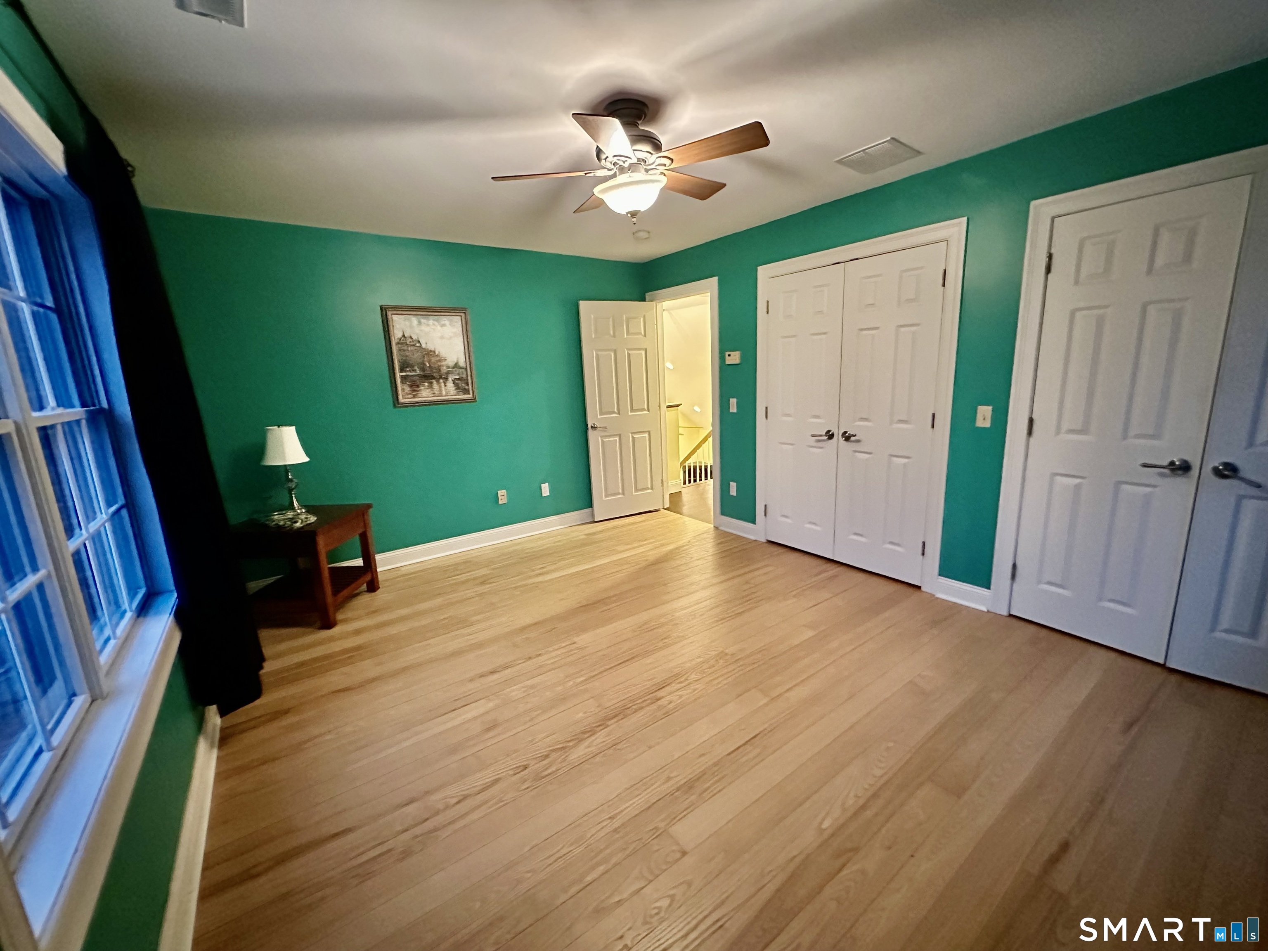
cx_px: 634
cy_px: 476
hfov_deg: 102.1
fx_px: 513
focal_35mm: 14
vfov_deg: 85.7
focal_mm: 2.22
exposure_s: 1/60
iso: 1250
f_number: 2.2
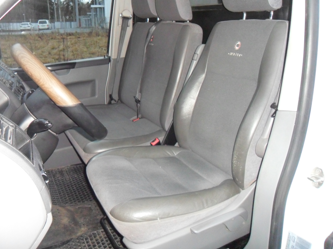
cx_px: 153
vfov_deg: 46.7
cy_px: 111
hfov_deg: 59.9
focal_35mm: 30
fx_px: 289
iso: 400
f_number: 3.5
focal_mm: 4.9
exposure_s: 1/45
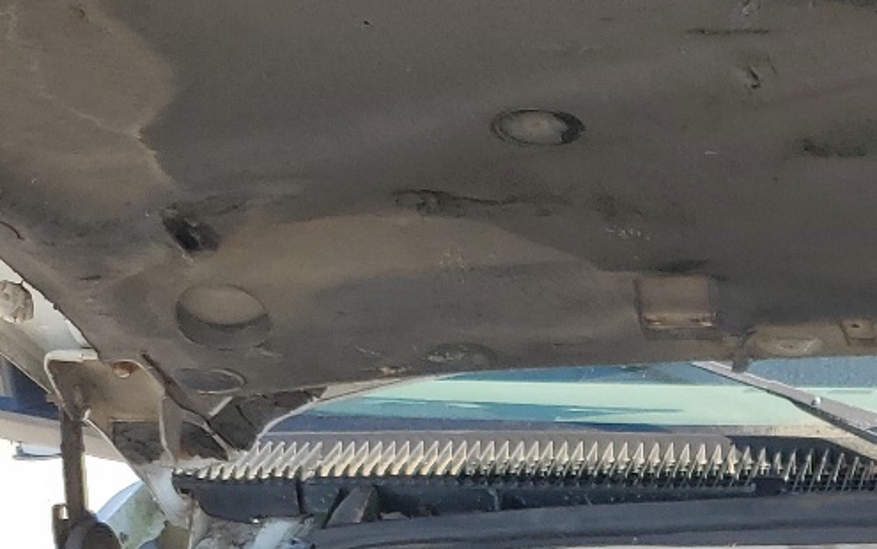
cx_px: 1104
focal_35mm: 89
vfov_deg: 13.5
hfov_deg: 21.3
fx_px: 2128
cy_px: 909
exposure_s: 1/769
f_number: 1.5
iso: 50
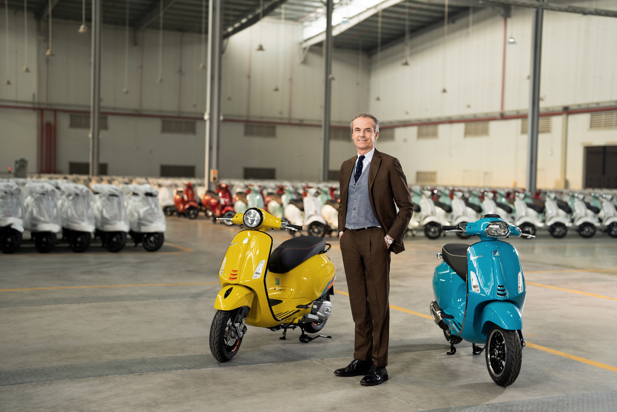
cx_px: 308
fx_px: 857
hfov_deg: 39.6
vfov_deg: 27.0
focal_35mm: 50
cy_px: 206
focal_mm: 50
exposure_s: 1/160
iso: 100
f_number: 1.8
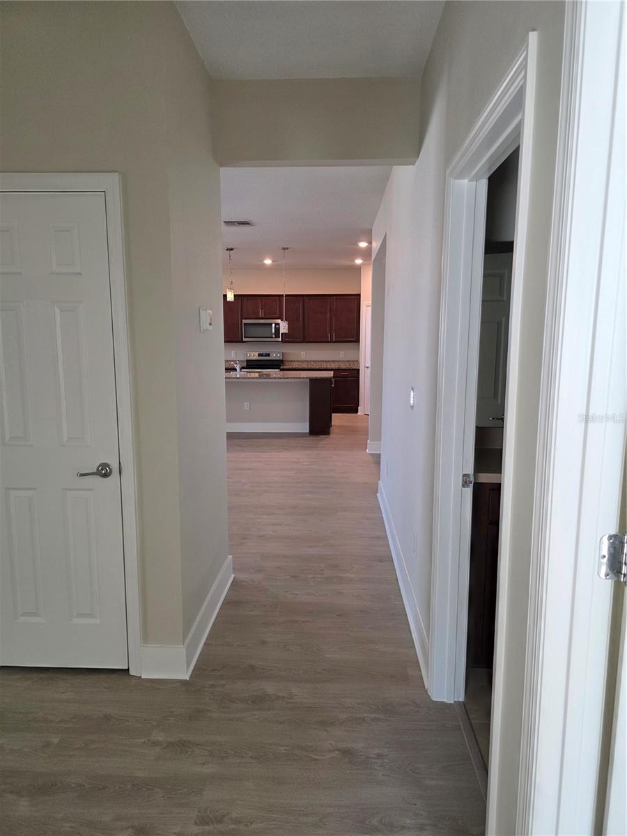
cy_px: 418
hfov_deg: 58.9
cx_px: 314
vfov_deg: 73.9
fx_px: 555
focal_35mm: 23
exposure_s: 1/120
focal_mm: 6.3
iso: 200
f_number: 1.7
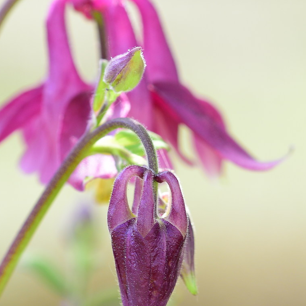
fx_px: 4214
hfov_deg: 4.2
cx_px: 97
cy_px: 243
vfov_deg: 4.2
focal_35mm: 421
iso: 200
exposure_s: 1/80
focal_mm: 105
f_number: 7.1
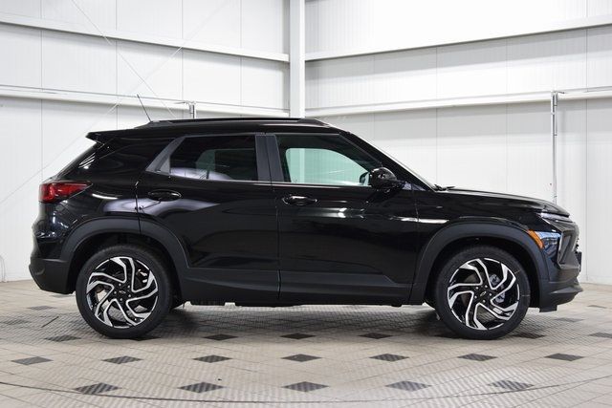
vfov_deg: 23.8
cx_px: 306
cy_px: 204
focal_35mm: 57
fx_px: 969
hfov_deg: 35.0
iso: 1600
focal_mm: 38
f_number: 5
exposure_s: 1/60
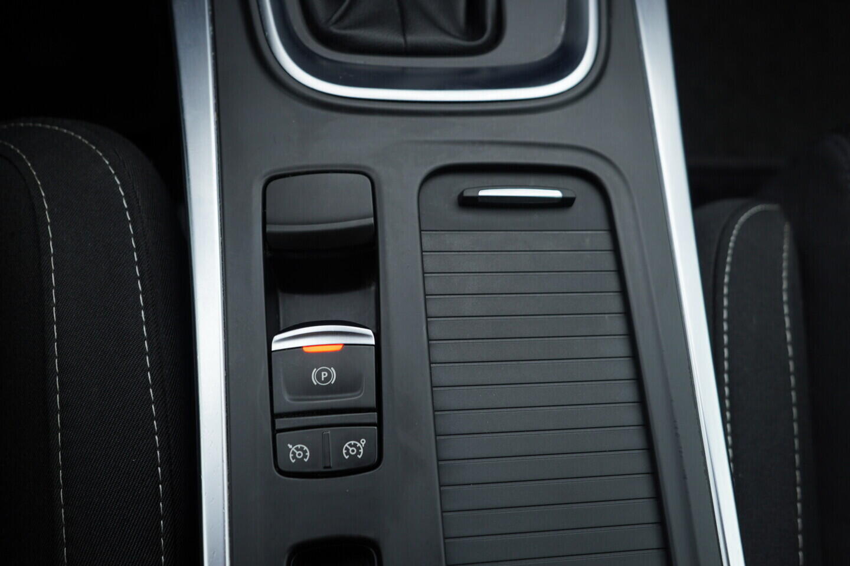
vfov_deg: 36.9
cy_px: 283
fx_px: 850
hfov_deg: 53.1
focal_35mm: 36
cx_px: 425
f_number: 3.2
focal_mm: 24
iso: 125
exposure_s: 1/50
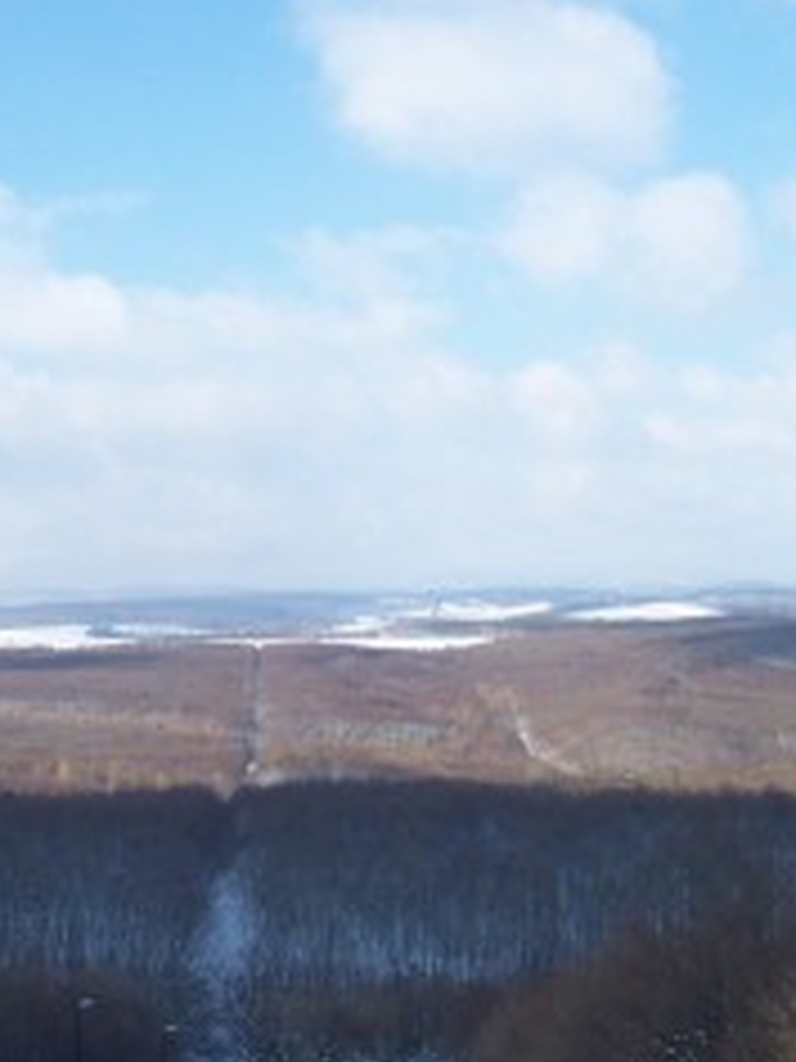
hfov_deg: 20.8
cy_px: 598
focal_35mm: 69
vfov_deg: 28.1
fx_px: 2116
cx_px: 47
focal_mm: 5.6
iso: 80
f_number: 5.1
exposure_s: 1/400
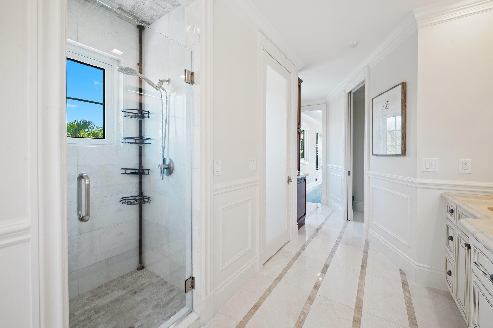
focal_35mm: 14
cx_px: 246
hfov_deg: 104.3
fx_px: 192
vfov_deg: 81.1
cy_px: 164
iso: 200
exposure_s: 1/10
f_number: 8
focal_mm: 14
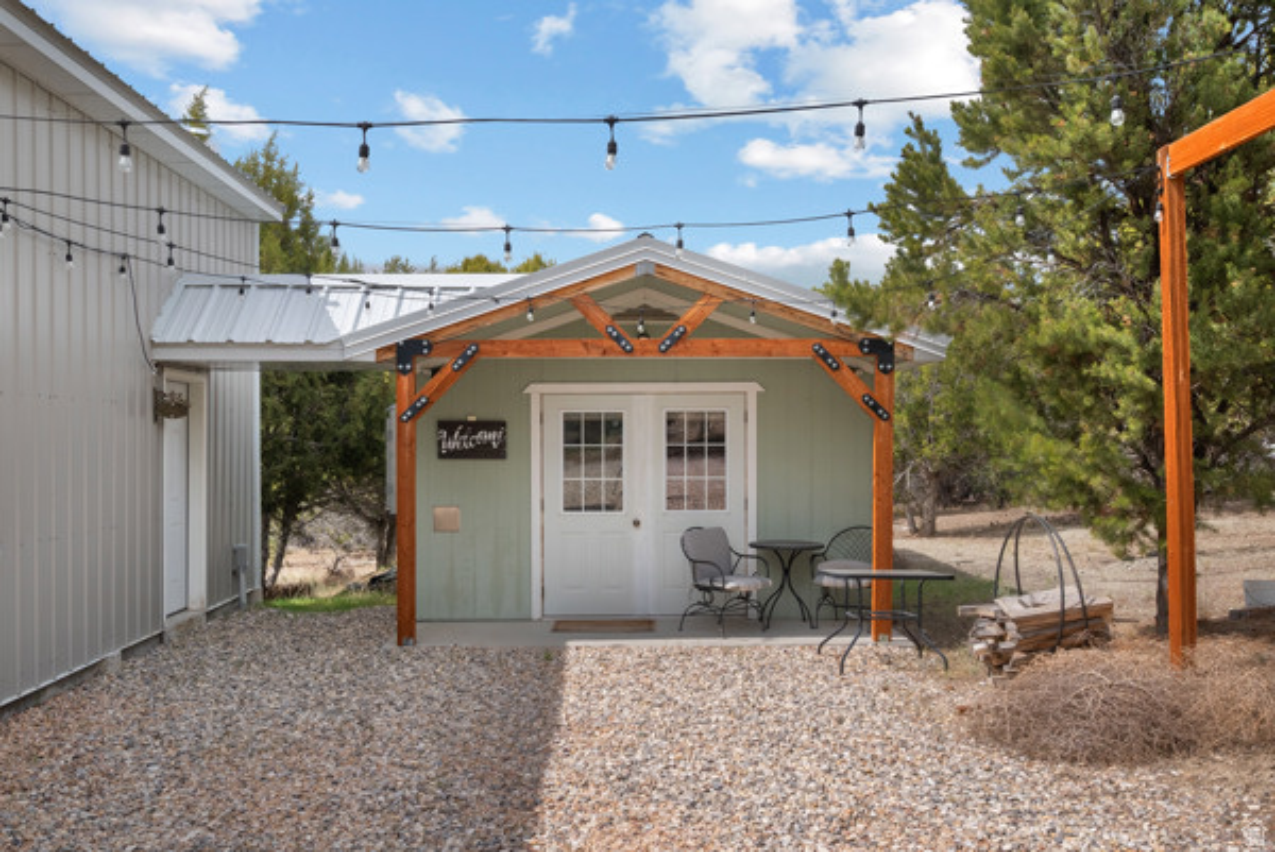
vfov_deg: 43.7
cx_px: 638
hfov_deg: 61.9
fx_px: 1063
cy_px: 426
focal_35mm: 30
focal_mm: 30
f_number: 8
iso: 800
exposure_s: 1/400
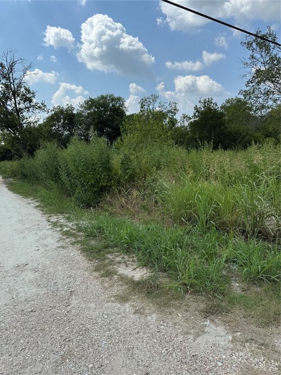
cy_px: 188
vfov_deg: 71.6
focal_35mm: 24
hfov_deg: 56.8
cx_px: 140
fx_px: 260
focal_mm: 6.76
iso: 80
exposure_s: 1/4608
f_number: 1.78
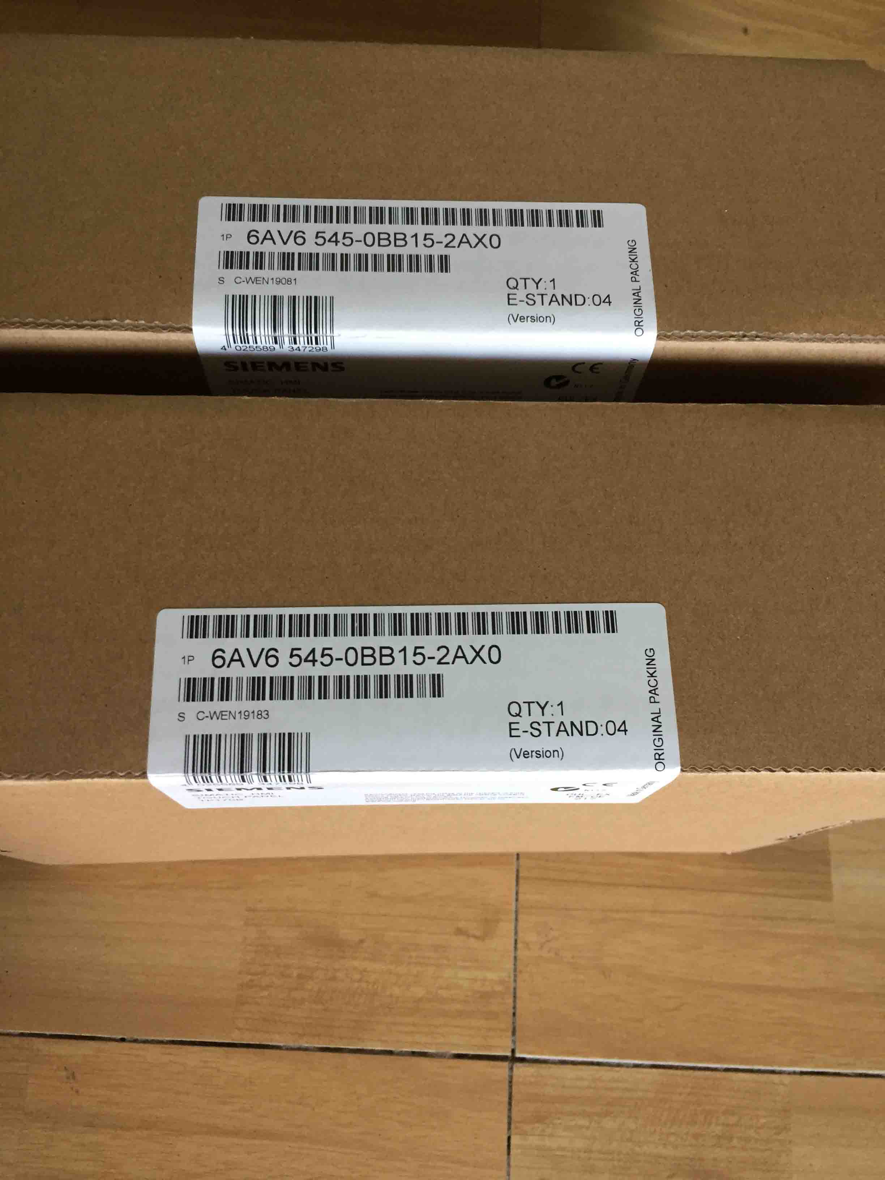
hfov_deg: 48.2
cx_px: 442
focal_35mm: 29
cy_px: 590
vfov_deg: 61.7
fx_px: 989
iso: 160
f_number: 2.2
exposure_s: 1/33
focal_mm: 4.15
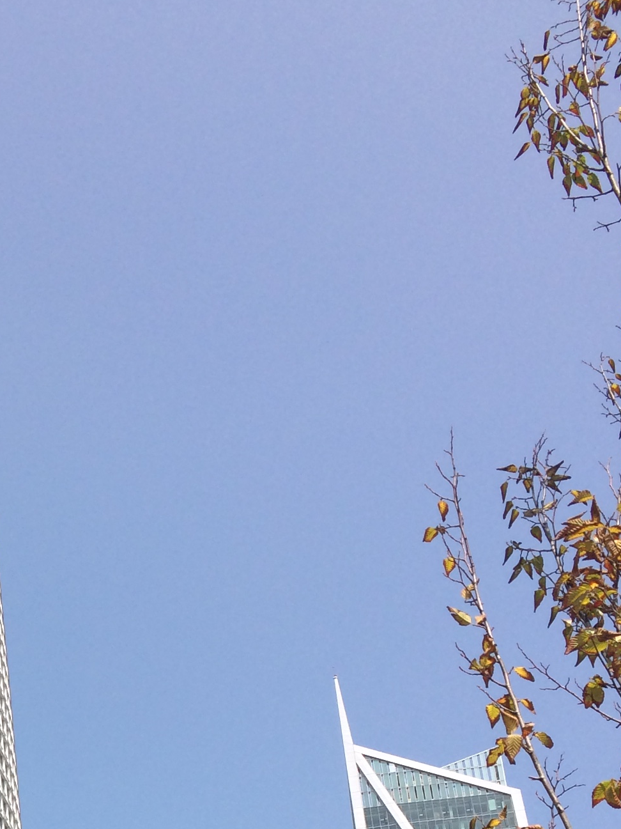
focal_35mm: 73
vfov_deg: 24.2
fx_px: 1747
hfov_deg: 18.9
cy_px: 1000
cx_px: -155
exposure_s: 1/2053
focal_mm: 4.15
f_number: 2.2
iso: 32
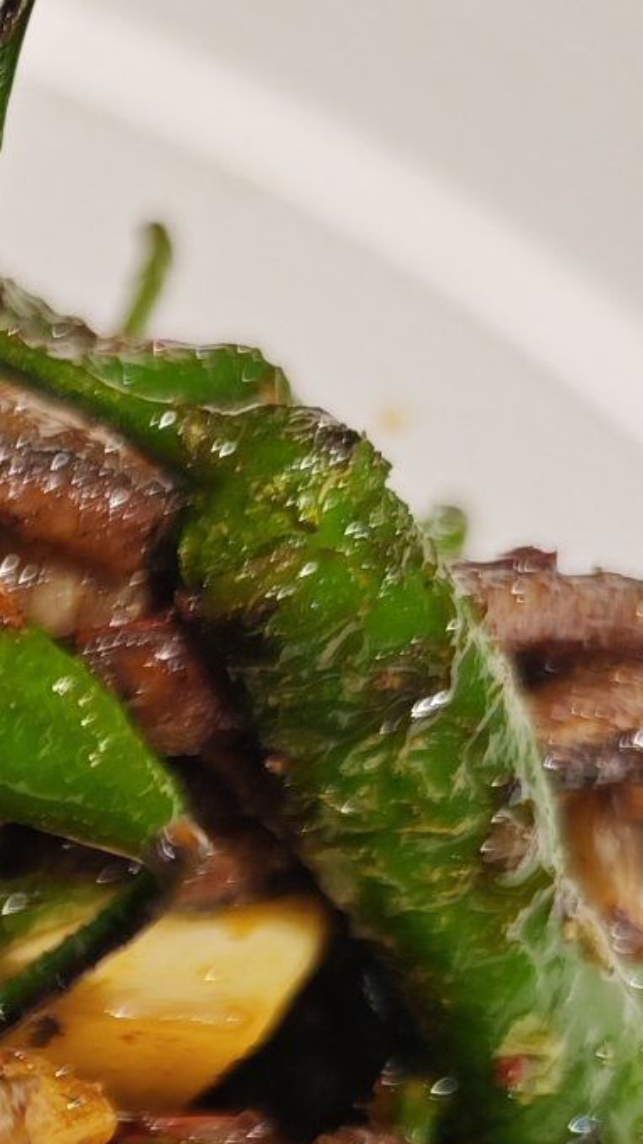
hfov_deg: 10.1
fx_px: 3064
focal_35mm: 101
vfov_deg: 18.7
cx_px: -1026
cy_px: 1710
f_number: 2
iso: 100
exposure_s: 1/71.9
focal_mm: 8.72
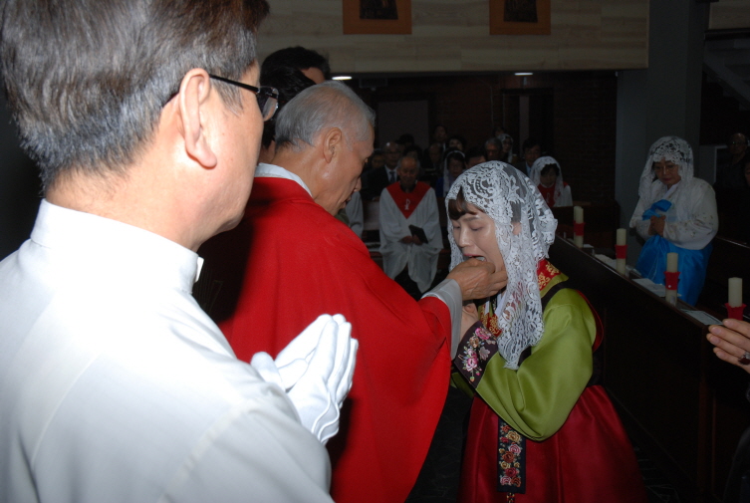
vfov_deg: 33.1
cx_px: 375
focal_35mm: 40
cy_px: 252
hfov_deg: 47.9
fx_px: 845
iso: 200
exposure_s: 1/60
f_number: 7.1
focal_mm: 27
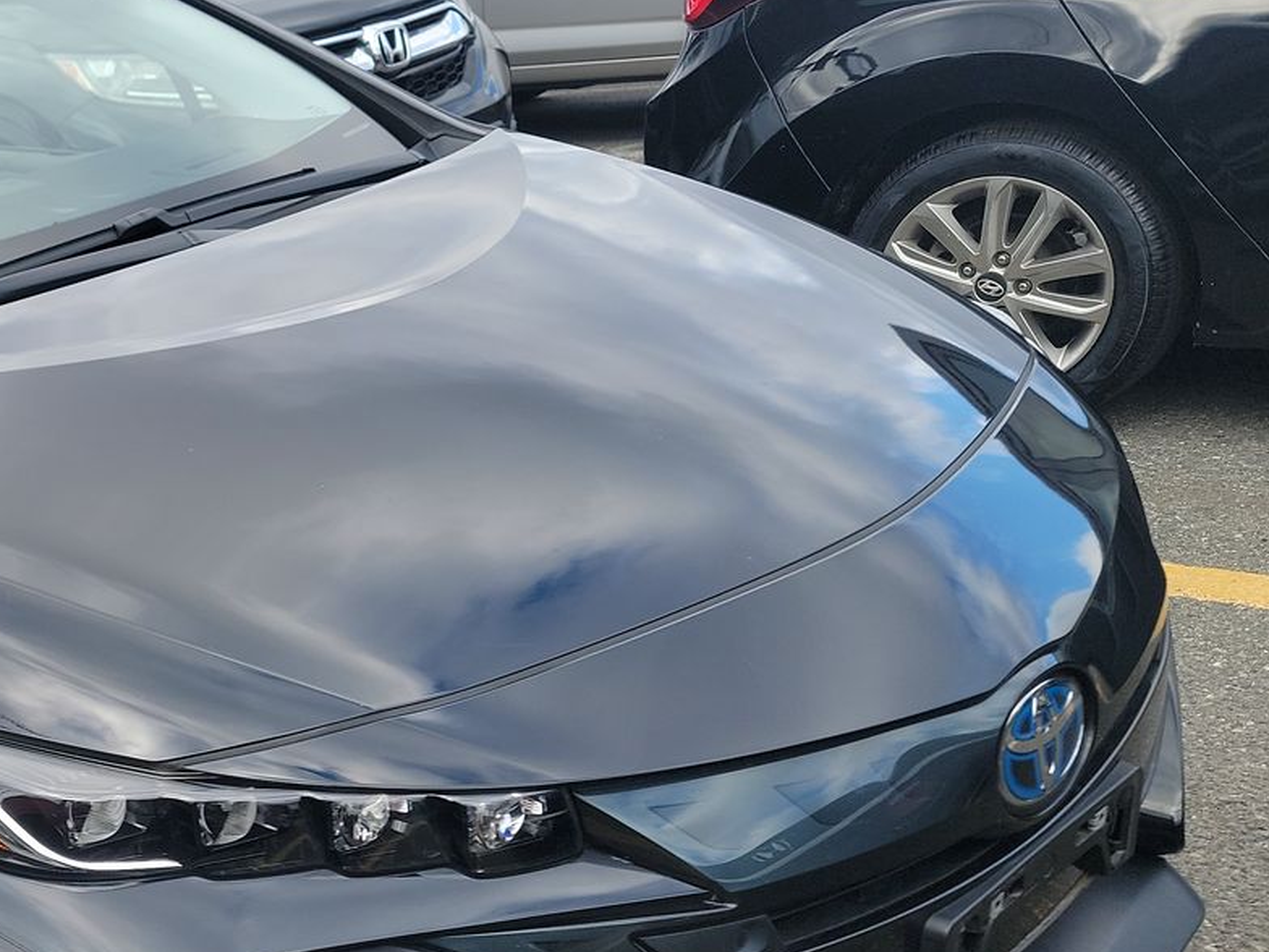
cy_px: 649
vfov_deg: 29.4
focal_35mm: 49
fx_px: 1796
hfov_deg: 35.2
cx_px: 0
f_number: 1.8
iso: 50
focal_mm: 6.7
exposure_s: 1/190
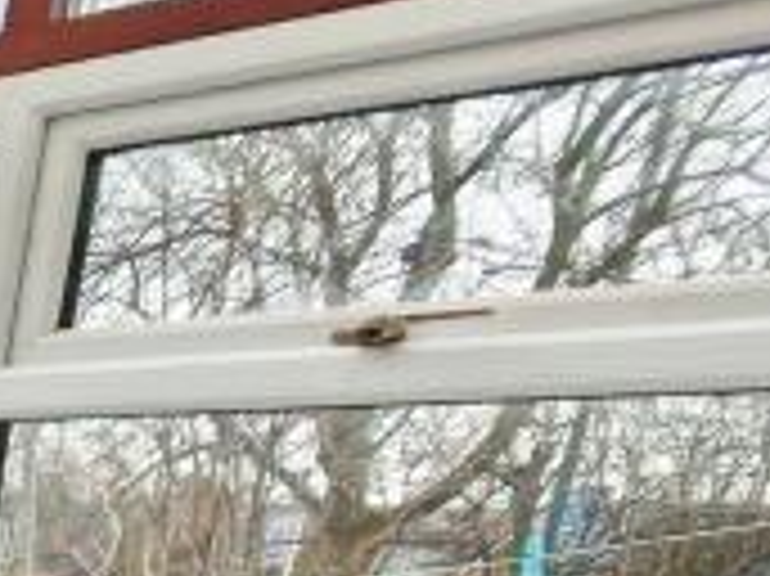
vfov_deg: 13.9
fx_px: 1734
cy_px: 1346
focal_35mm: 78
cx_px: -1247
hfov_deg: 13.6
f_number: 2
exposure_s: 1/50
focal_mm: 1.82
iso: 125
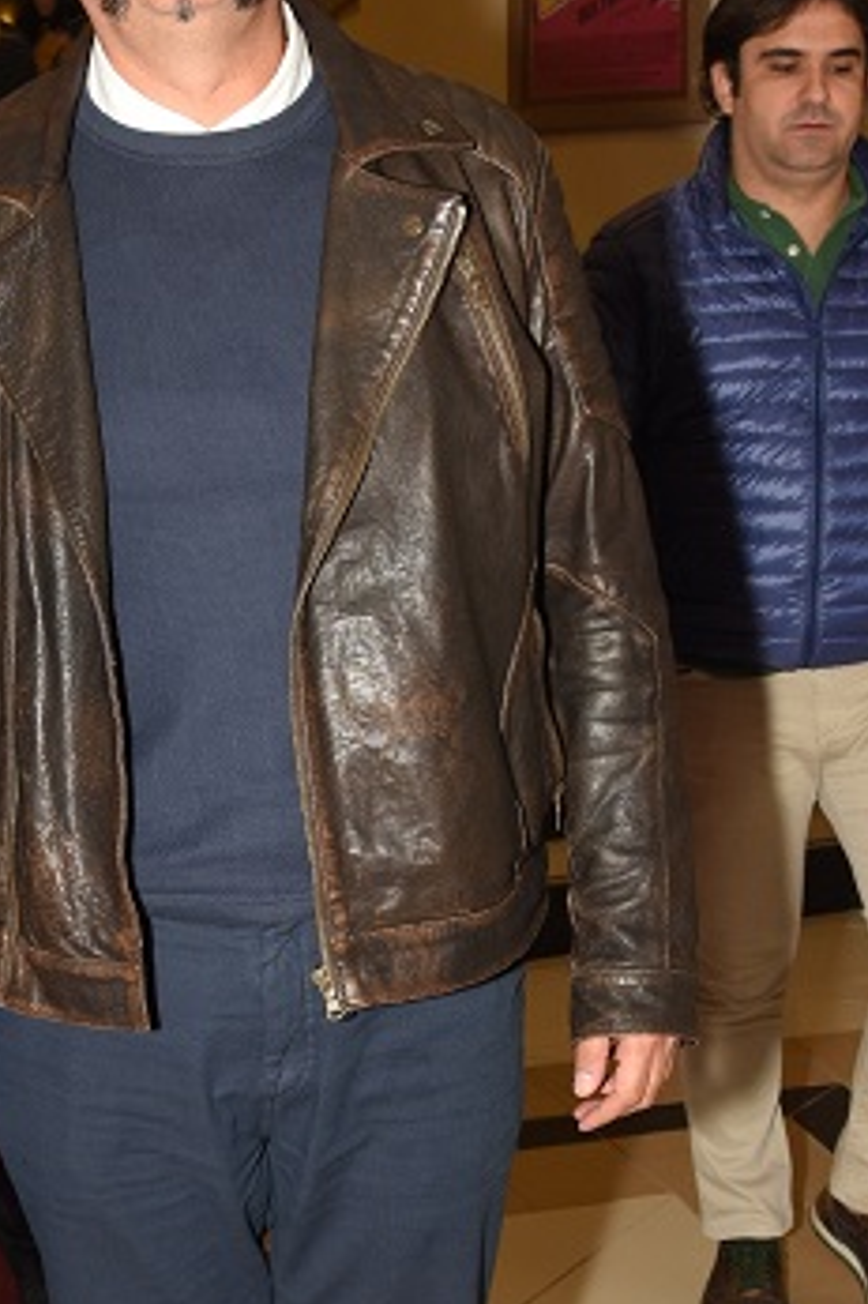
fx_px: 2474
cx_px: 233
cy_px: 812
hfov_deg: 19.8
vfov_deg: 29.4
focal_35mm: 68
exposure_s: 1/60
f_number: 5.6
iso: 320
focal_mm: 17
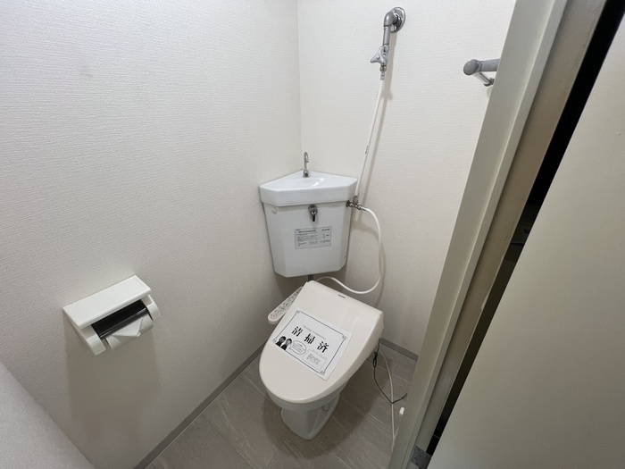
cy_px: 234
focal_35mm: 13
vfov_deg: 89.9
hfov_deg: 106.2
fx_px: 235
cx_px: 312
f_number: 1.8
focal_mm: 1.57
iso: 125
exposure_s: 1/84
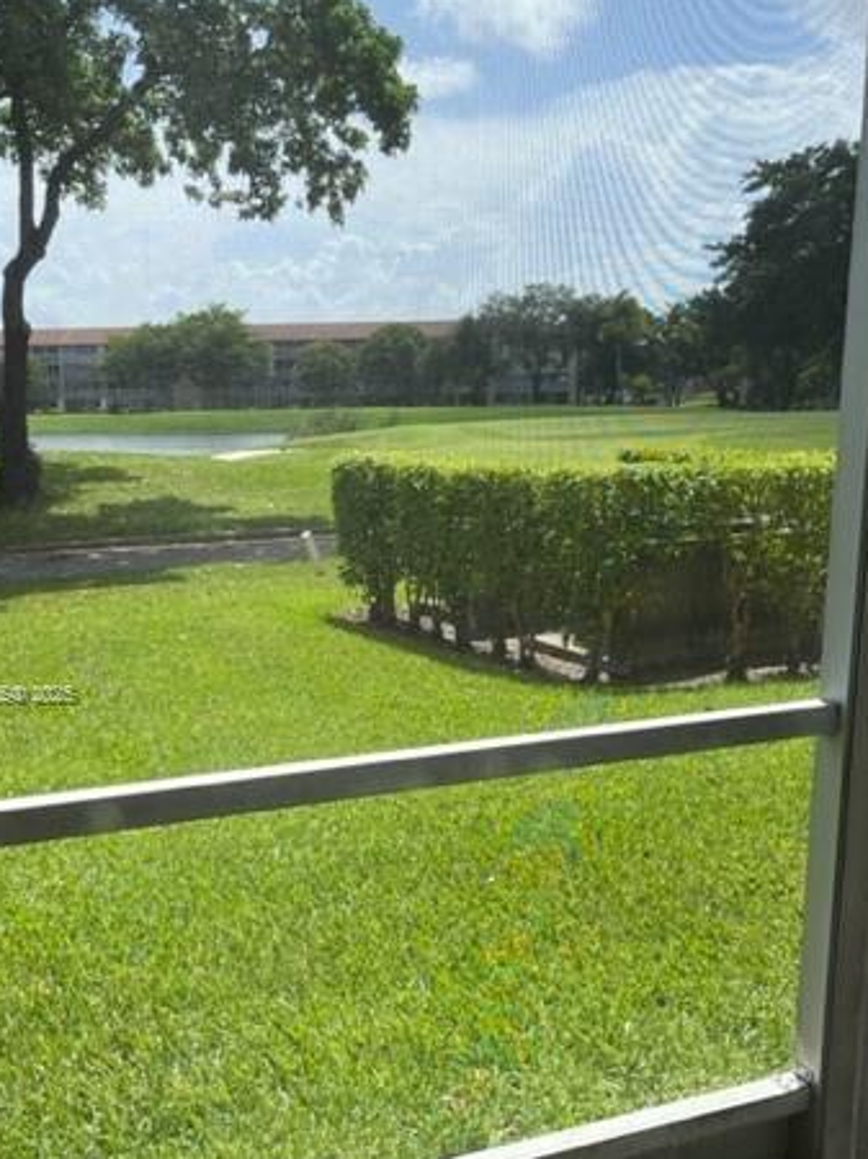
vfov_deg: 49.8
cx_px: 397
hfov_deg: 38.6
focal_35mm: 37
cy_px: 695
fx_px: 1238
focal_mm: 5.1
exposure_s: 1/1992
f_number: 1.6
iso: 50
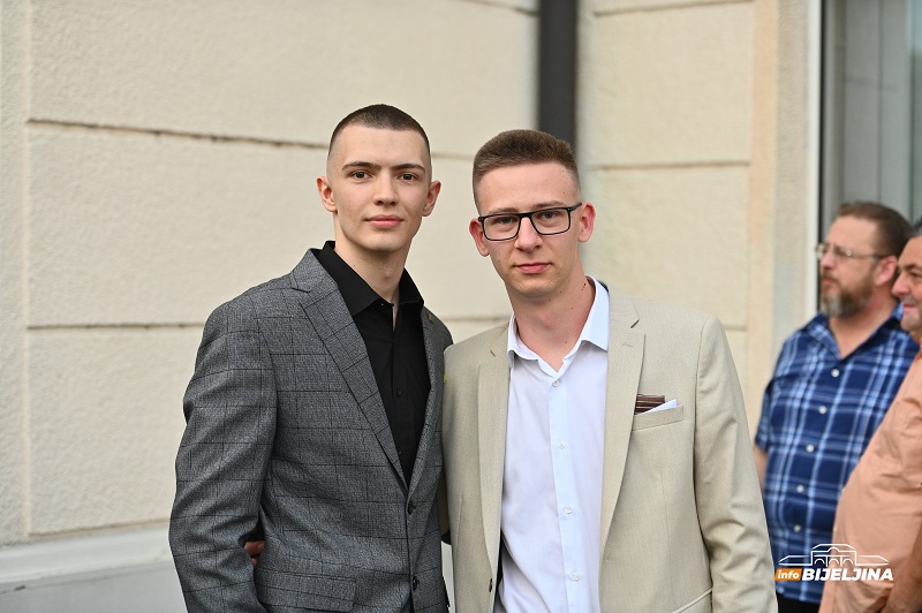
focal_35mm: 70
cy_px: 306
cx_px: 461
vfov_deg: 19.4
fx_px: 1791
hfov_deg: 28.9
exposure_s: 1/1600
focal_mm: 70
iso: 800
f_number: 2.8
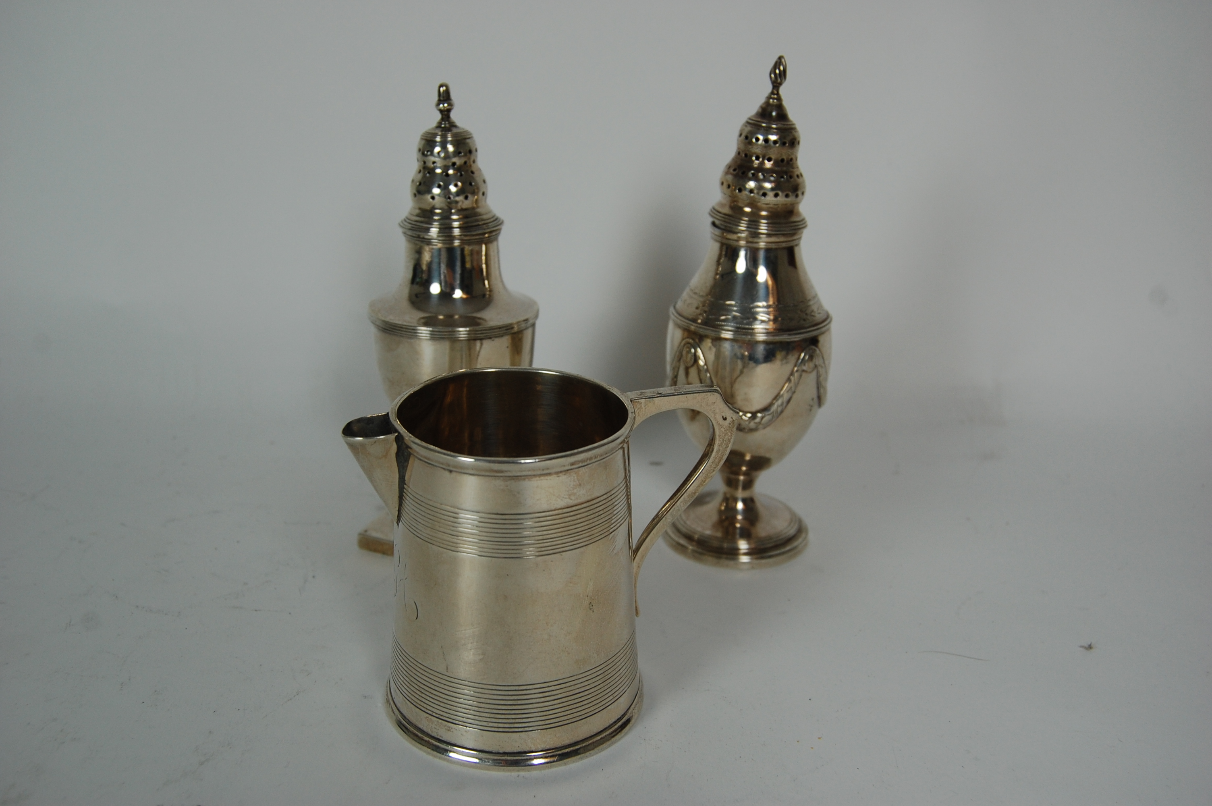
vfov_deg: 34.1
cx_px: 606
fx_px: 1312
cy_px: 403
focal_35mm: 39
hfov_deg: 49.6
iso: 250
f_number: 5.6
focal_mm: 26
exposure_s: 1/125
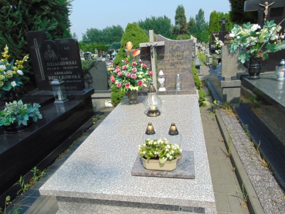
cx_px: 142
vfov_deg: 54.9
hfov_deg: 69.4
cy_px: 107
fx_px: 206
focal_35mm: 25
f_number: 7.7
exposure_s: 1/160
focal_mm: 4.5
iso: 80
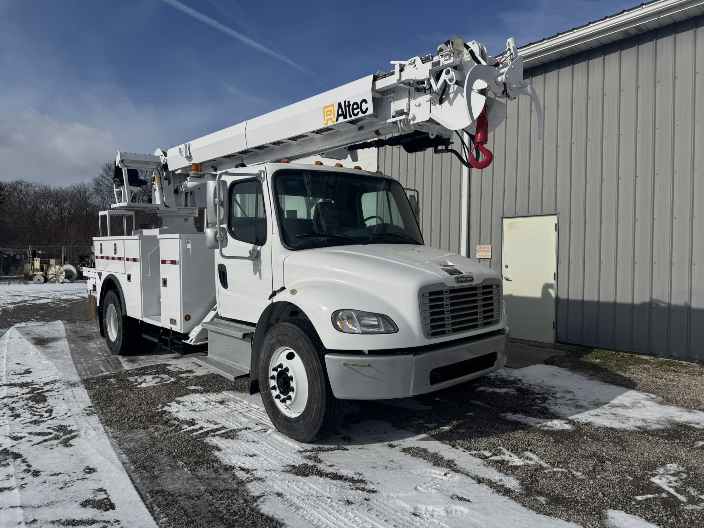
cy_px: 264
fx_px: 488
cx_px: 352
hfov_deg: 71.6
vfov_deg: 56.8
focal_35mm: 24
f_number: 1.78
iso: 64
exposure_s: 1/12346
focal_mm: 6.76
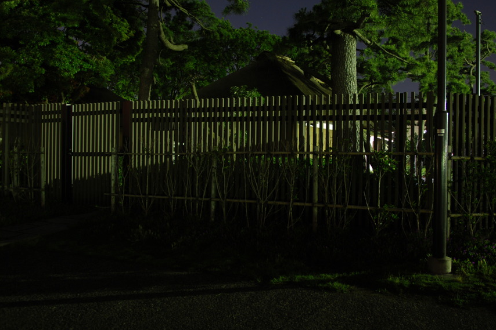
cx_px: 278
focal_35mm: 31
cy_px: 164
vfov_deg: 42.8
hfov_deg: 60.8
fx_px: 421
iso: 100
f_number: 2.8
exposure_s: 30
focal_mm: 17
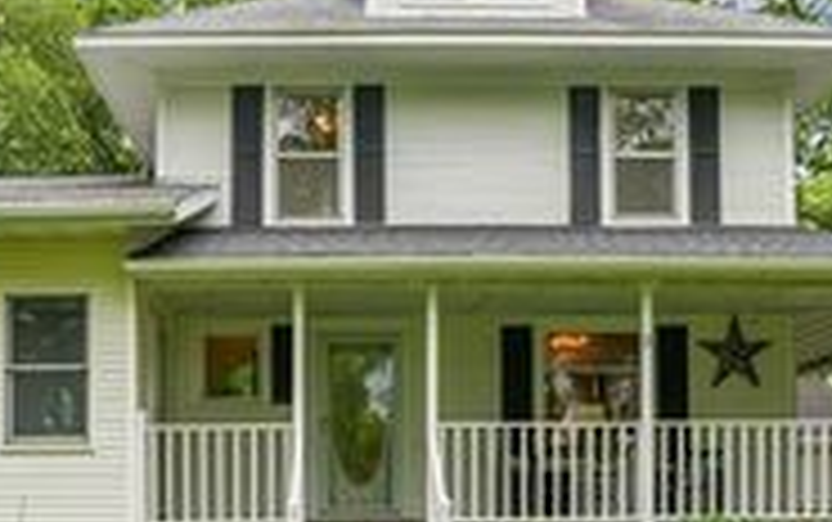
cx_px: 337
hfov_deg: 45.0
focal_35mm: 44
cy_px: 416
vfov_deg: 28.7
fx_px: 999
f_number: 8
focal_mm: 16
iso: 400
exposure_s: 1/200
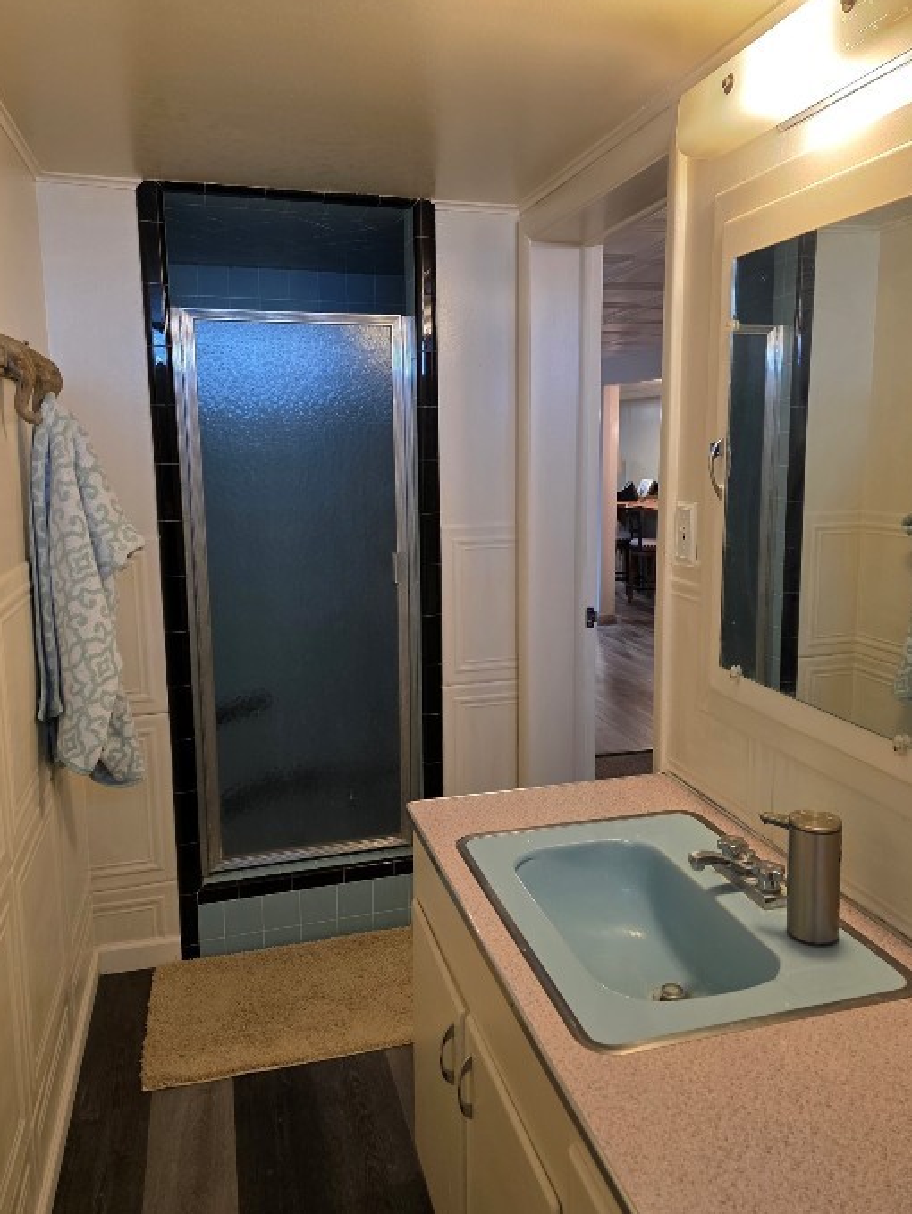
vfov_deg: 67.3
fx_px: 912
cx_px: 494
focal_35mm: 26
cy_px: 595
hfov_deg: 53.0
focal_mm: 6.3
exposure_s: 1/120
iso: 320
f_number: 1.7
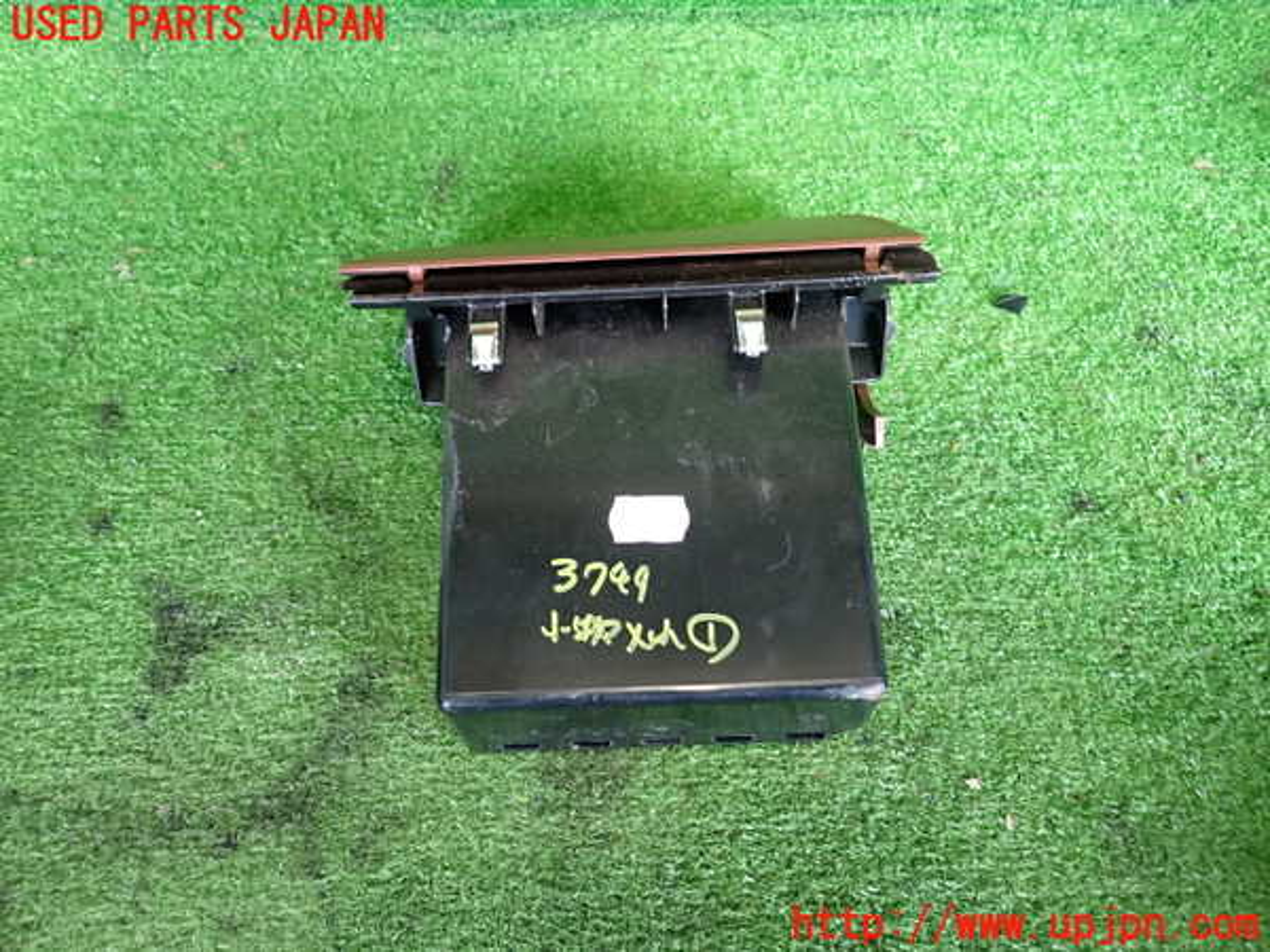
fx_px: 917
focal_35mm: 25
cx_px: 635
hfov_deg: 69.4
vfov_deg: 54.9
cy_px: 476
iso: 400
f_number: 2
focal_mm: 4.5
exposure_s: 1/30
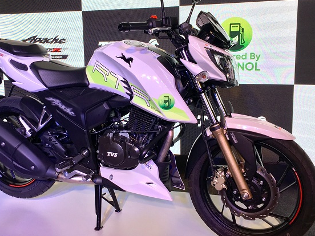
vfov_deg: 34.3
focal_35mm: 42
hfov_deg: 44.8
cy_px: 100
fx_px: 382
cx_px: 147
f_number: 2.2
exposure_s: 1/100
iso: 32
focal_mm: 4.15
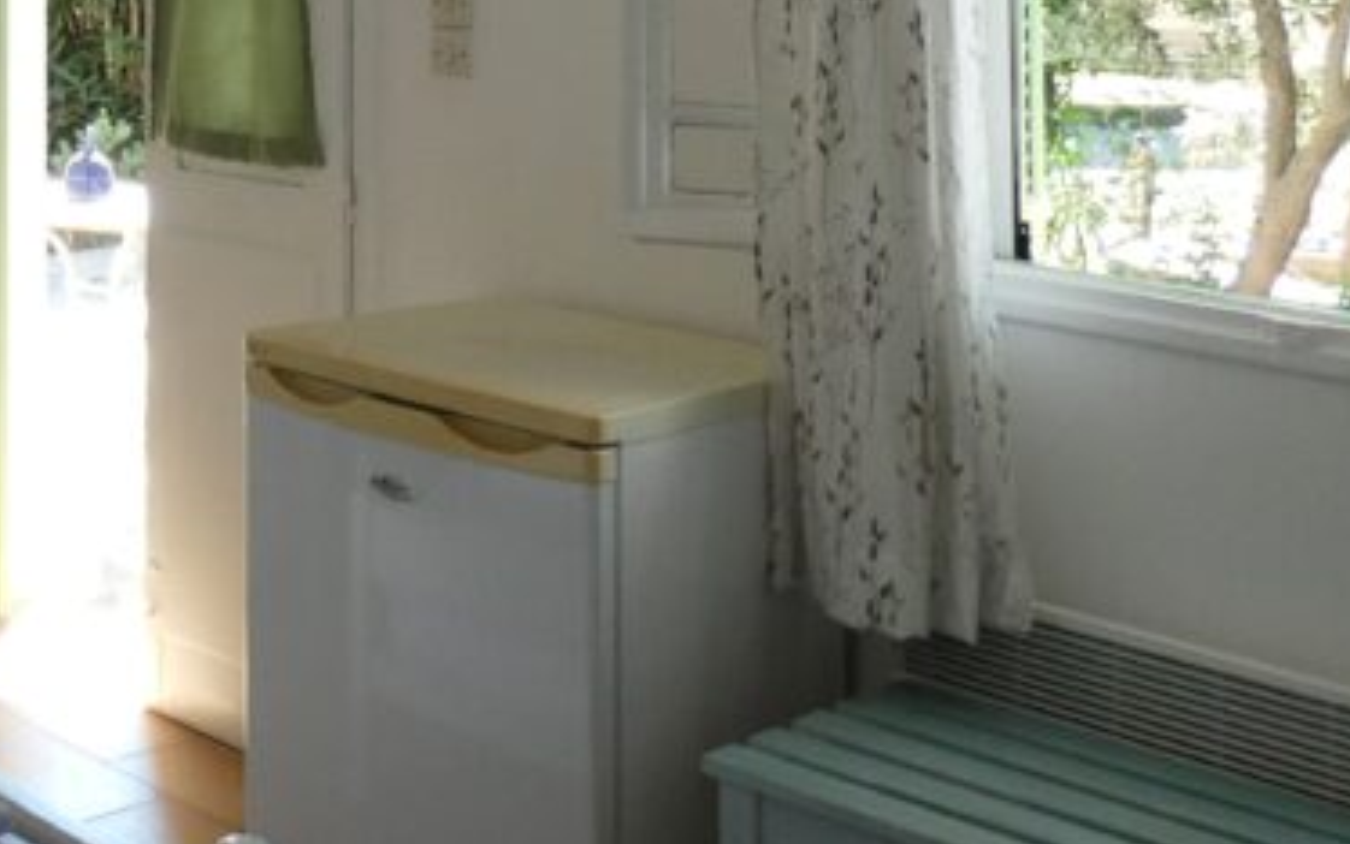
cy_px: -238
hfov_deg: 29.9
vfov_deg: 20.5
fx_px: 2135
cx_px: -278
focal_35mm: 58
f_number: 2.8
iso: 100
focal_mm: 3.6
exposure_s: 1/100
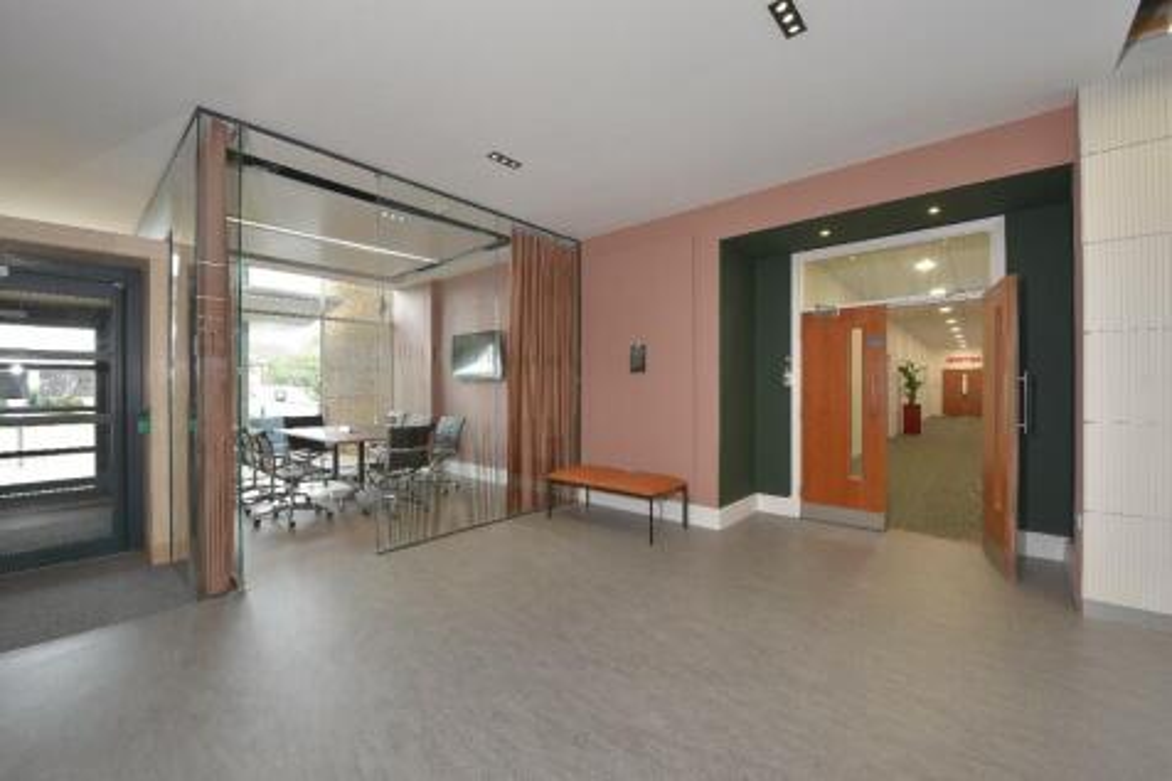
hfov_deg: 104.3
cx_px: 586
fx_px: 456
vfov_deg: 81.2
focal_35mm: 14
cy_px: 390
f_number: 8
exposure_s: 1/4
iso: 100
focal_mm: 14
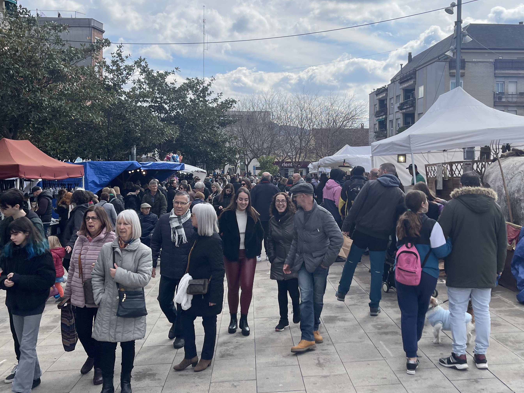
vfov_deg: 36.7
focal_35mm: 39
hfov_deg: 47.9
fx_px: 590
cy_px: 154
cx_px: 271
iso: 32
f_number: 1.6
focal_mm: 5.1
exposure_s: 1/4902
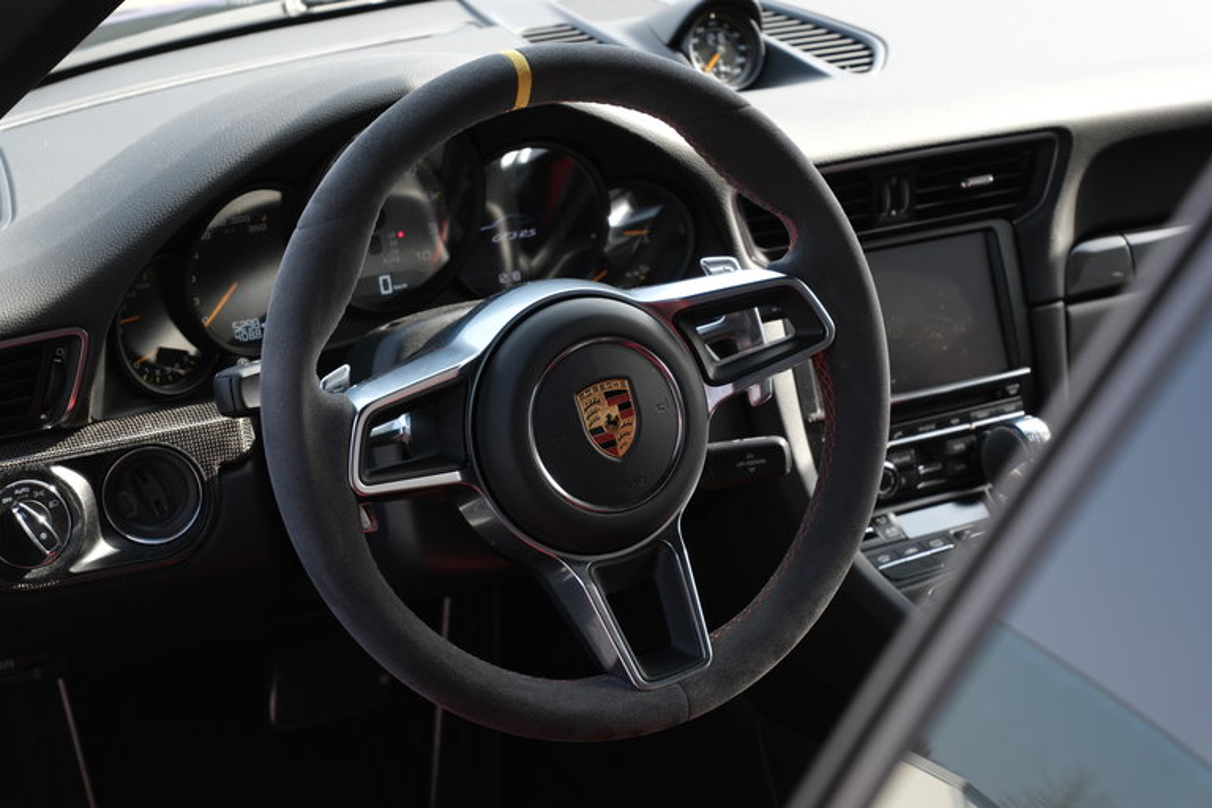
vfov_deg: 18.2
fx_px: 2525
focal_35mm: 75
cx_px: 606
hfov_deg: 27.0
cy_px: 404
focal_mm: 50
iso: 160
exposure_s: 1/75
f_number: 4.8
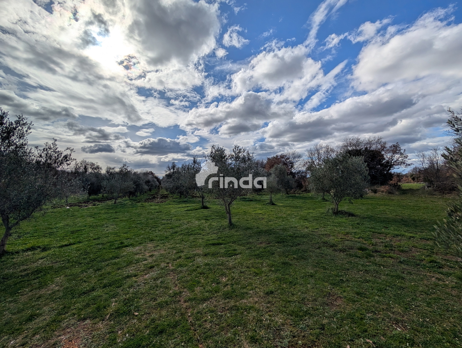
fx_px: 160
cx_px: 231
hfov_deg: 110.5
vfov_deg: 94.6
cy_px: 174
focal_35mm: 12
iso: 41
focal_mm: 2.02
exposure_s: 1/14706
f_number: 1.7
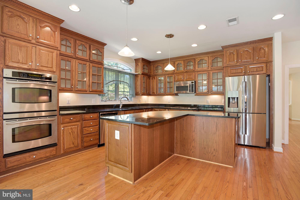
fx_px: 142
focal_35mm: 17
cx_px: 150
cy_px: 100
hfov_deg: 93.3
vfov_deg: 70.5
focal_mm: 17
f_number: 8
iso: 200
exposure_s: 1.6
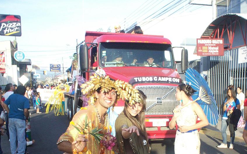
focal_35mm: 52
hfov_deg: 38.5
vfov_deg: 24.4
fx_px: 350
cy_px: 125
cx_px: 163
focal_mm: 6
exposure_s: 1/146
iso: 100
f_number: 4.5
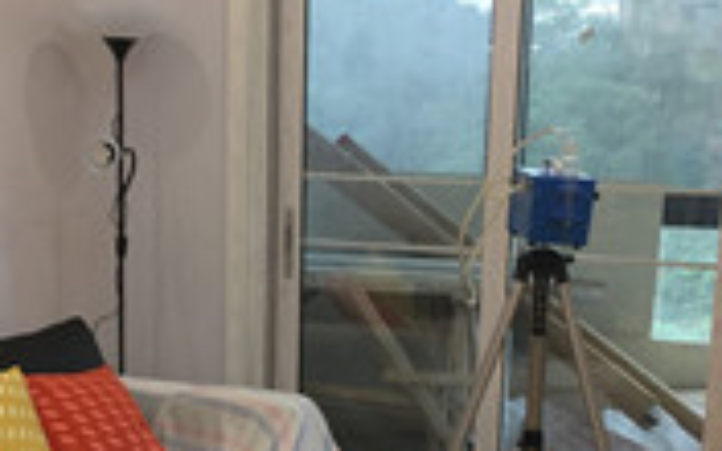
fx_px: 1377
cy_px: 406
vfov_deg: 18.3
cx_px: 324
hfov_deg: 29.4
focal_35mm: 70
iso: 50
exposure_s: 1/33
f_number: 2.2
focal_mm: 4.15
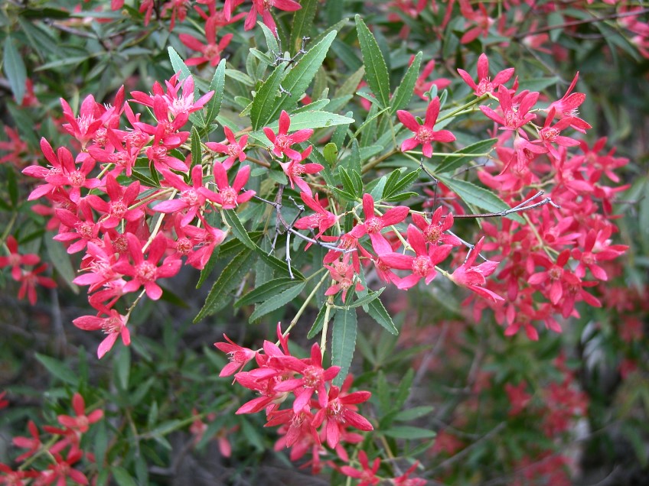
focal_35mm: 74
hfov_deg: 26.3
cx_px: 324
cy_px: 243
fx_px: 1387
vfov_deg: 19.9
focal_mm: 18.8
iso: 100
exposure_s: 1/81.6
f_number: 3.3
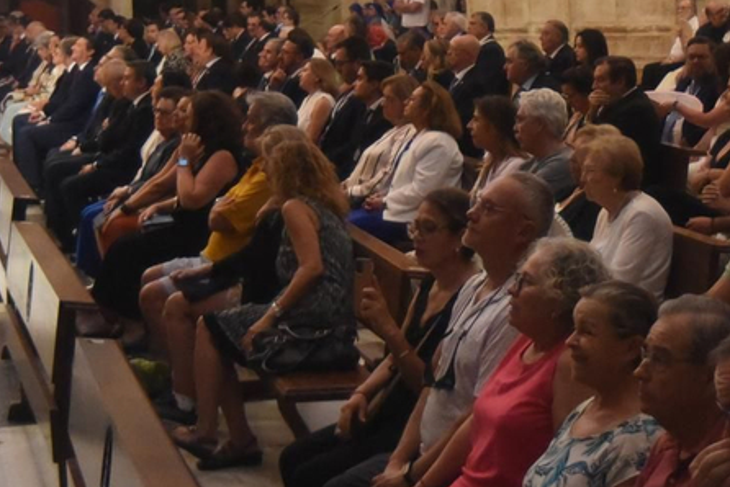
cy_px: -16
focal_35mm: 104
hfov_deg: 19.3
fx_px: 2110
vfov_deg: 13.0
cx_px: 638
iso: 5600
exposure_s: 1/160
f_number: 3.5
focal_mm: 29
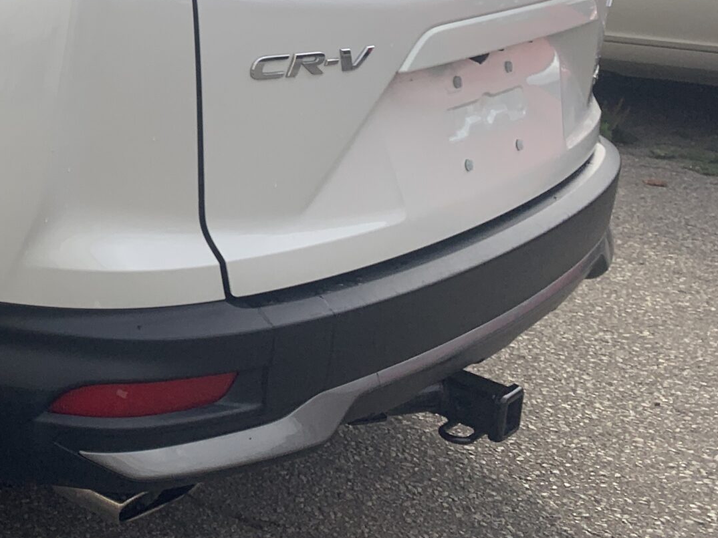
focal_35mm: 62
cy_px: -19
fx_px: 1286
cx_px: -134
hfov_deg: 27.6
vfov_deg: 22.6
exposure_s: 1/2681
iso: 25
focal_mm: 4.25
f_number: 1.8
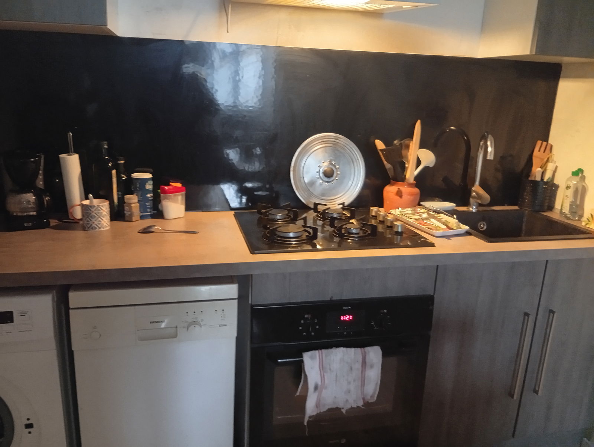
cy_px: 224
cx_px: 297
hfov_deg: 65.3
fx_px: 464
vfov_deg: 51.4
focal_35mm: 27
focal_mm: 3.84
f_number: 1.8
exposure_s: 1/16.7
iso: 1496
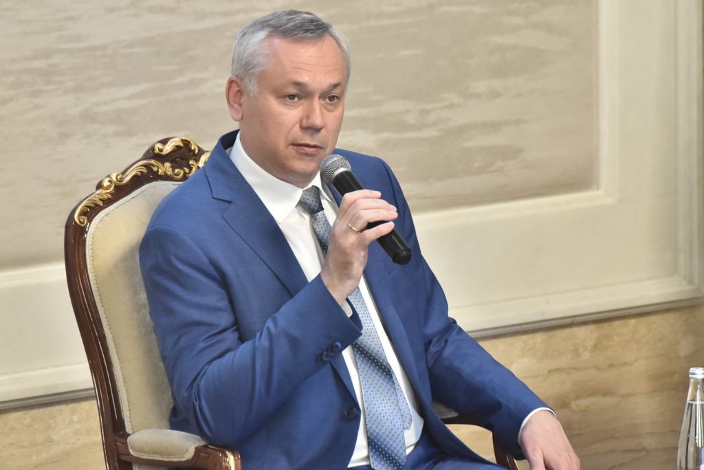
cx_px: 352
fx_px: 6848
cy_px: 235
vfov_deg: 3.9
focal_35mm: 350
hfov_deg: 5.9
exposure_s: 1/125
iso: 8000
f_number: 9
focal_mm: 350
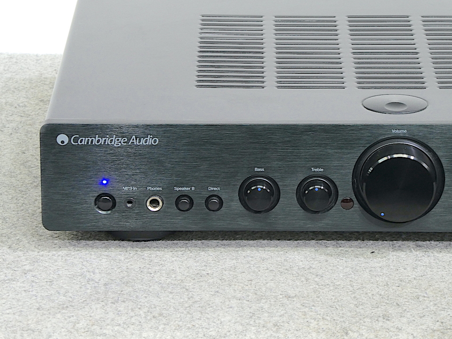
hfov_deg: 11.5
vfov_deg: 8.6
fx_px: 2246
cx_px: 226
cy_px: 170
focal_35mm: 172
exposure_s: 1/4
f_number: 5.6
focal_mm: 30.9
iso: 200
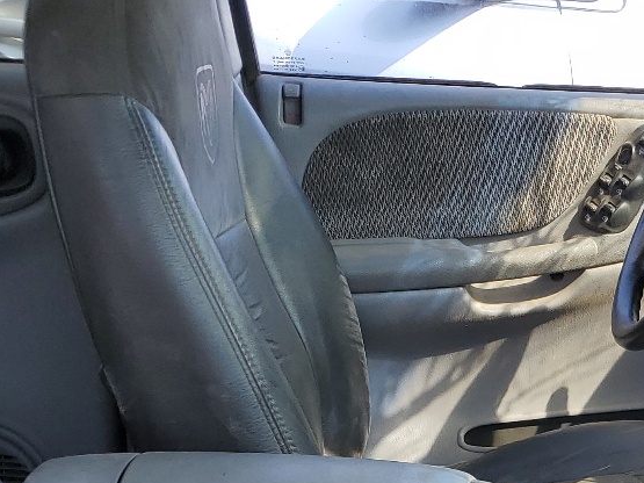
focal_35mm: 75
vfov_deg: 18.3
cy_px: 621
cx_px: 647
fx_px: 1395
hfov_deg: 24.8
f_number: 1.5
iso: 50
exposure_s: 1/556
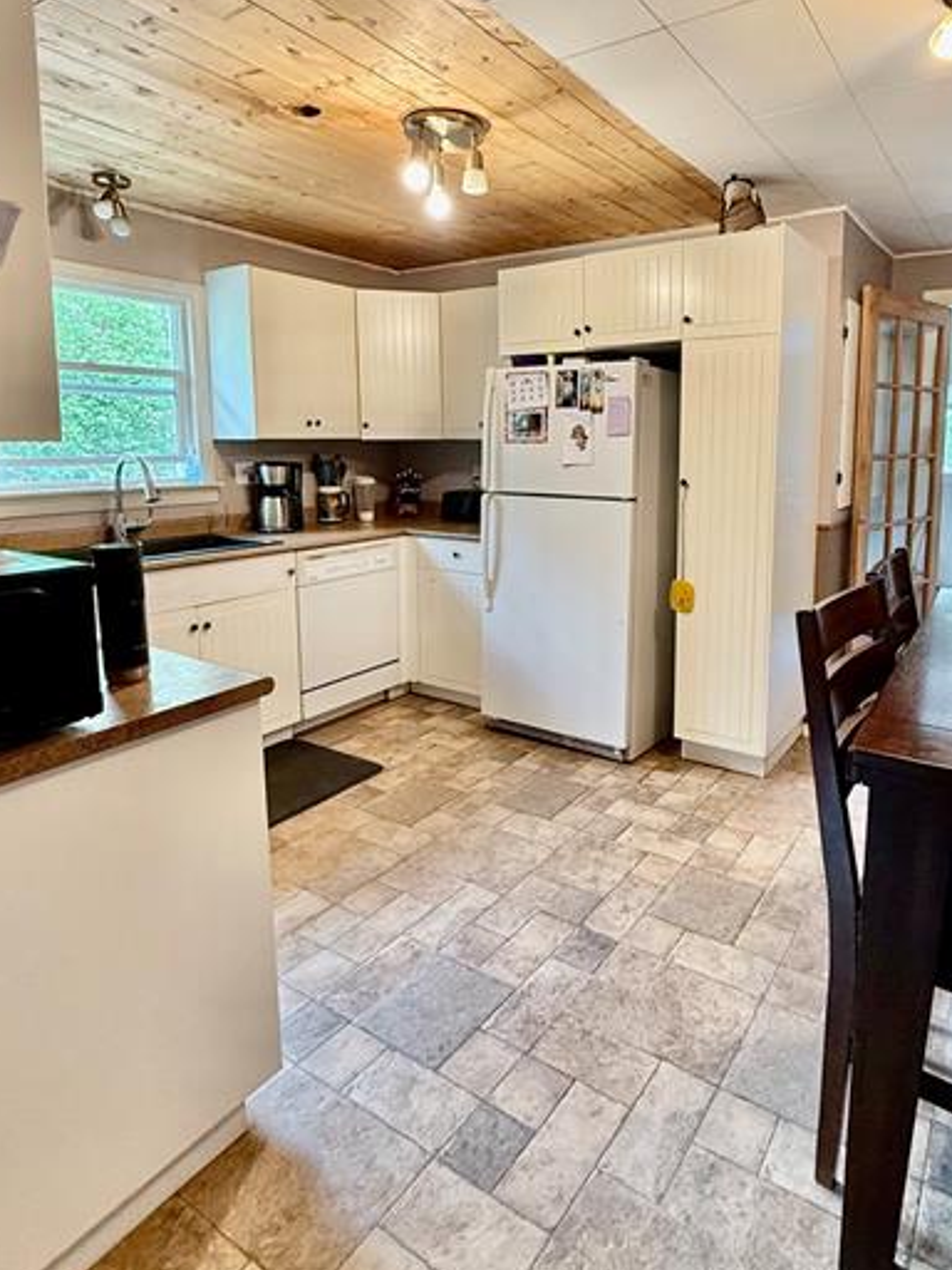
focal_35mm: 21
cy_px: 533
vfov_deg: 78.4
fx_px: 770
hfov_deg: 62.8
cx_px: 575
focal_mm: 2.22
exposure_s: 1/60
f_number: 2.2
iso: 200
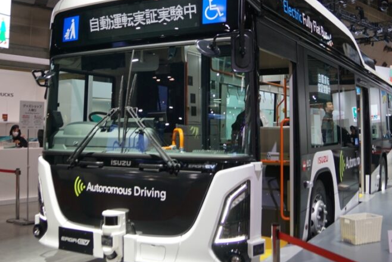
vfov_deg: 31.9
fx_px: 458
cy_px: 118
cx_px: 219
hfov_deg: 46.3
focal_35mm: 42
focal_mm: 18
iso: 200
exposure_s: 1/60
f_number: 3.5
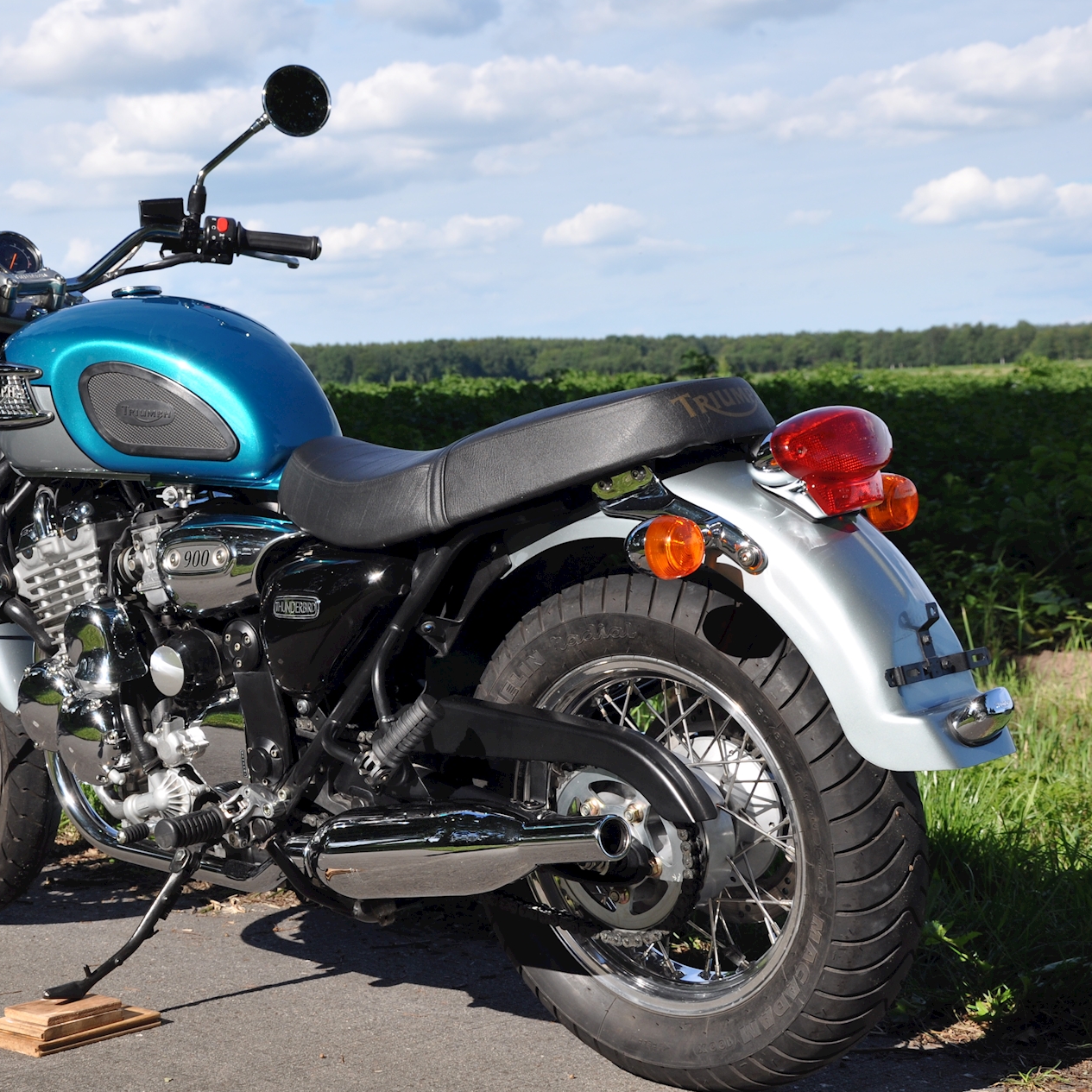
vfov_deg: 25.5
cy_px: 546
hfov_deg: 25.3
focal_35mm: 68
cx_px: 315
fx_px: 2414
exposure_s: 1/320
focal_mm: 35
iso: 200
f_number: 9
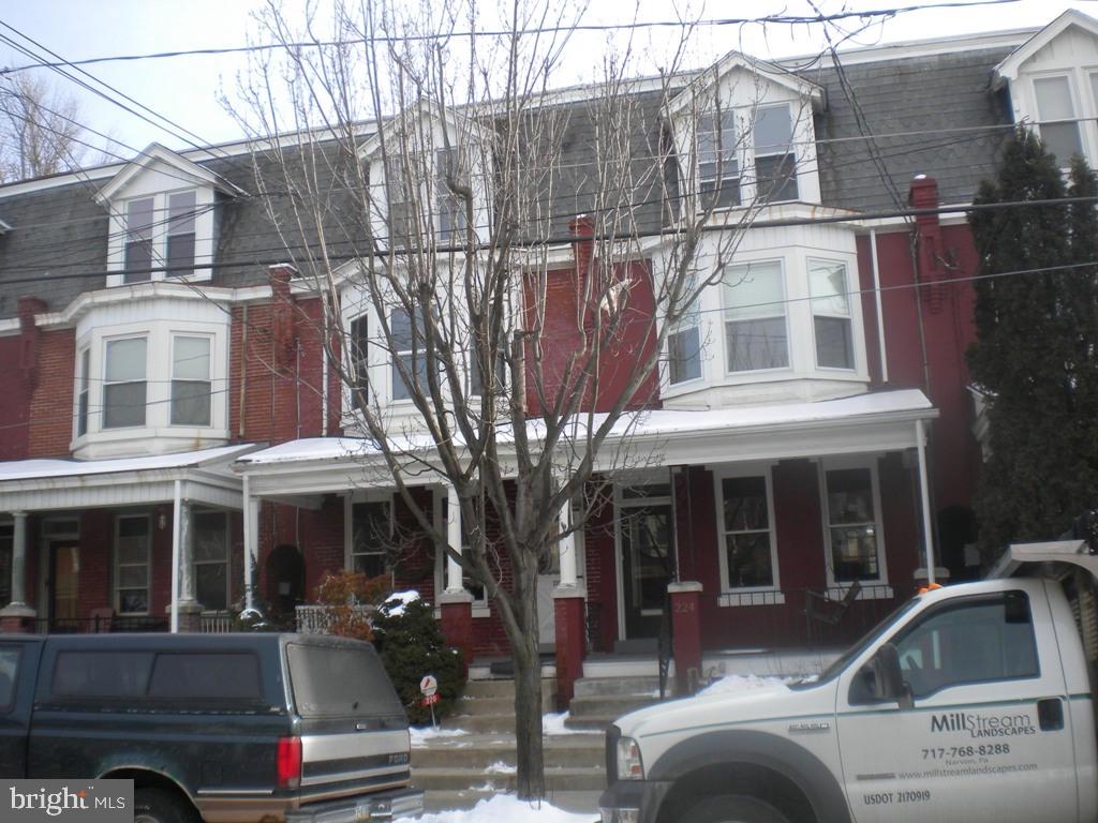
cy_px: 412
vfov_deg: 40.7
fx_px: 1110
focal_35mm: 35
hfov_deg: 52.6
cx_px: 549
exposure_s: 1/297
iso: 80
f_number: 4.6
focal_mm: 6.3
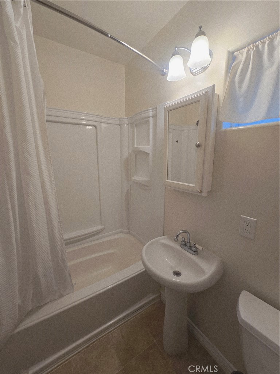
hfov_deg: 89.9
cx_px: 140
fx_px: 140
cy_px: 187
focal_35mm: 13
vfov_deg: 106.2
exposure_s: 1/60
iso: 125
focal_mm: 2.2
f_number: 2.2
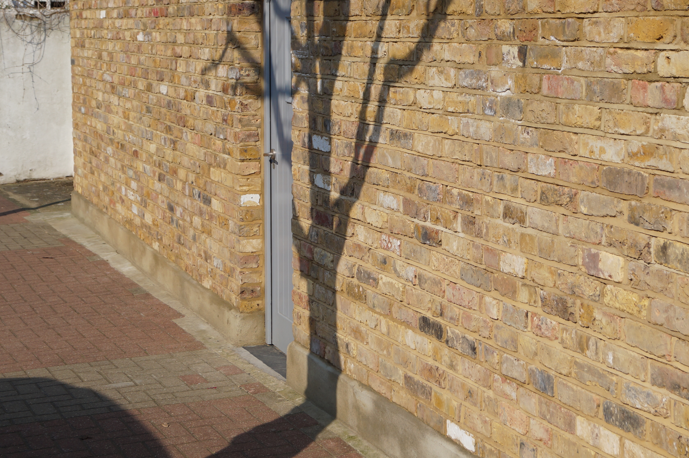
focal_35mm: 68
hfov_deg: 29.5
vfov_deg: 19.9
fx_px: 1301
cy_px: 138
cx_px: 453
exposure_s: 1/400
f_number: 8
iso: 100
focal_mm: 28
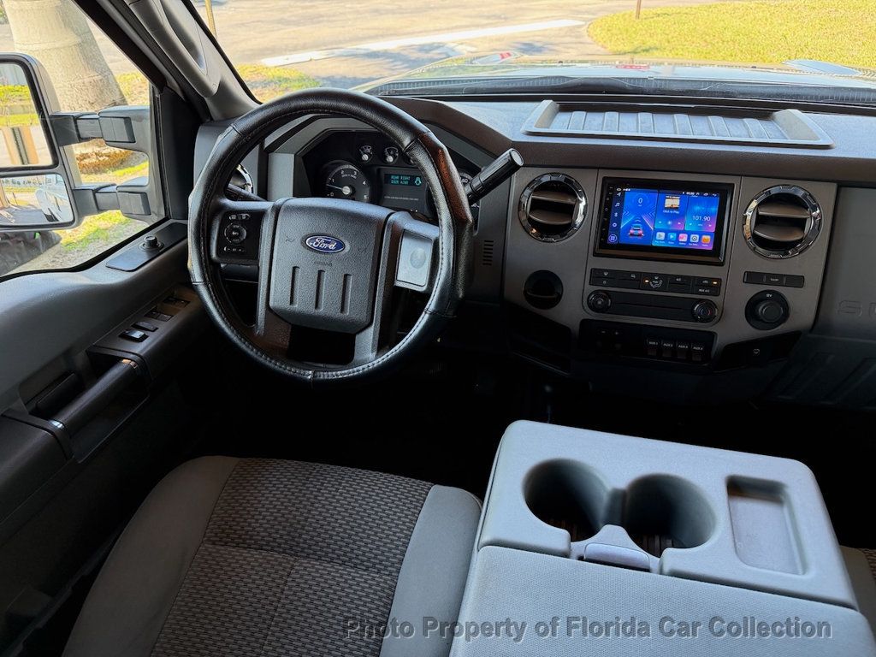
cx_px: 438
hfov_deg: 71.6
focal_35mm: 24
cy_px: 328
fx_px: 607
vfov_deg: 56.8
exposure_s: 1/105
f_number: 1.78
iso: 200
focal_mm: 6.76
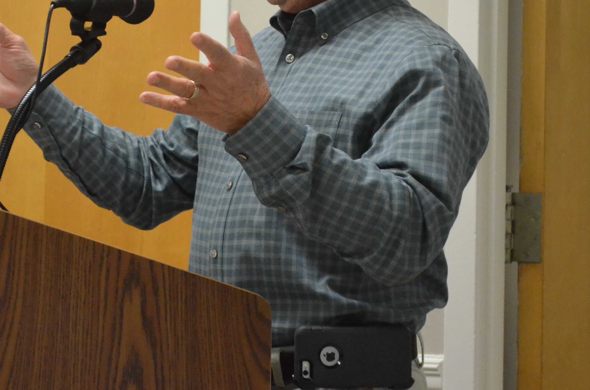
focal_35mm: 146
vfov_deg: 9.3
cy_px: 102
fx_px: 2386
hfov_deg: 14.1
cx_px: 164
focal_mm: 55
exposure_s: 1/250
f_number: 5.6
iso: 5000
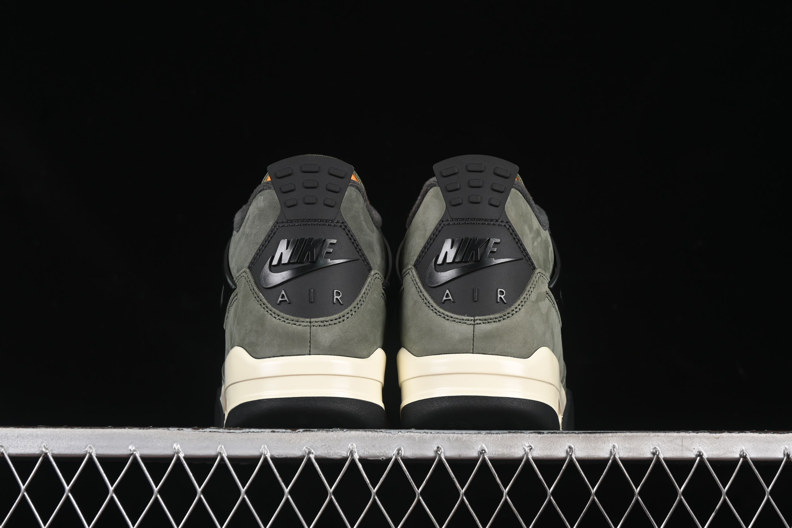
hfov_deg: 27.0
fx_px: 1650
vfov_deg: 18.2
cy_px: 264
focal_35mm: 75
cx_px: 396
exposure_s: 1/60
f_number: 6.3
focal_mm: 50
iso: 160
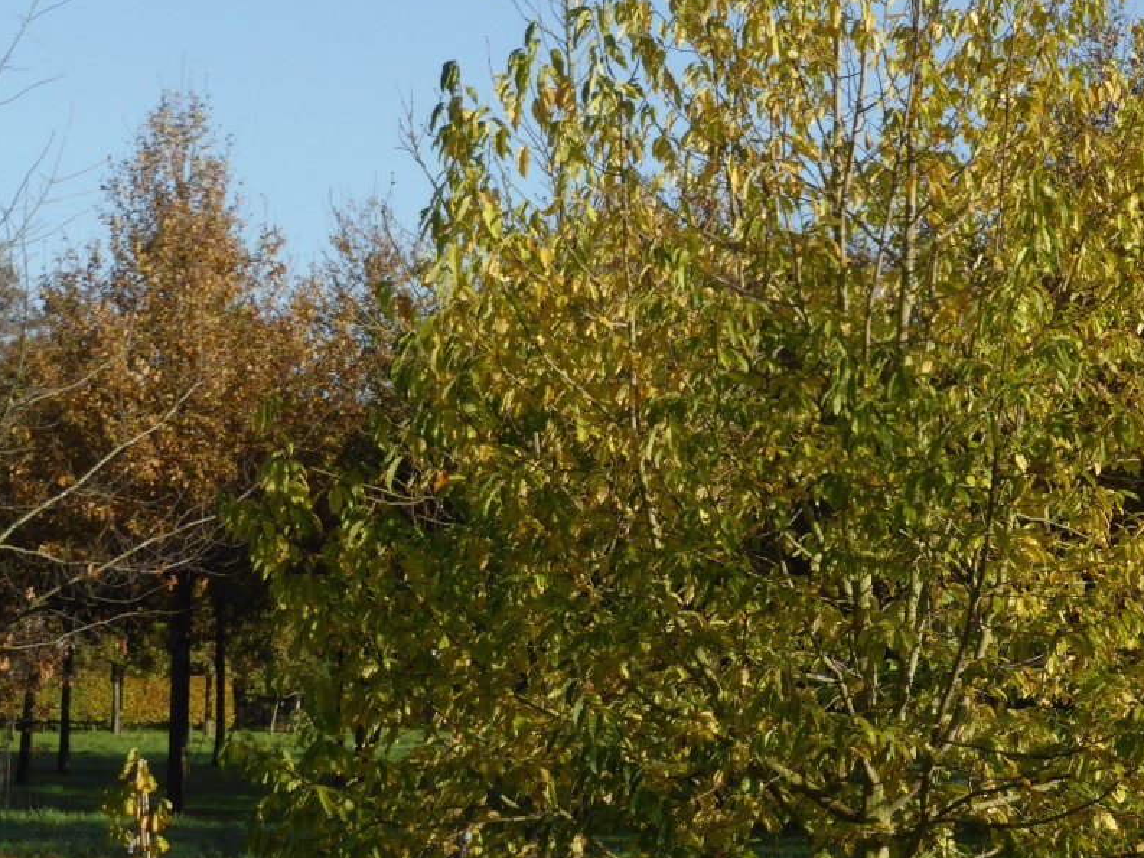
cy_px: 378
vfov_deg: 13.1
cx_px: 848
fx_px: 3735
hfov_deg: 17.3
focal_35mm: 113
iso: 100
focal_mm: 12.5
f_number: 5
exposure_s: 1/400
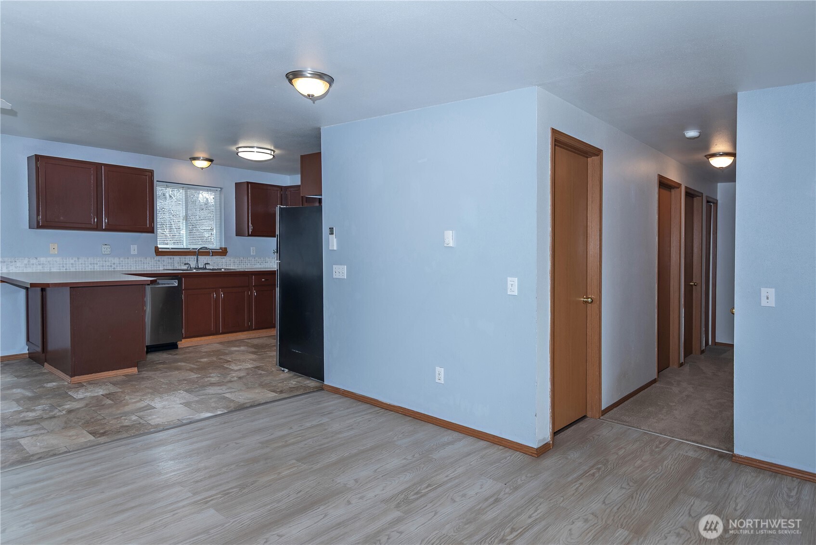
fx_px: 521
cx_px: 408
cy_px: 272
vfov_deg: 55.1
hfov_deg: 76.1
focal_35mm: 23
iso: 200
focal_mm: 23
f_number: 5
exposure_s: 1/80
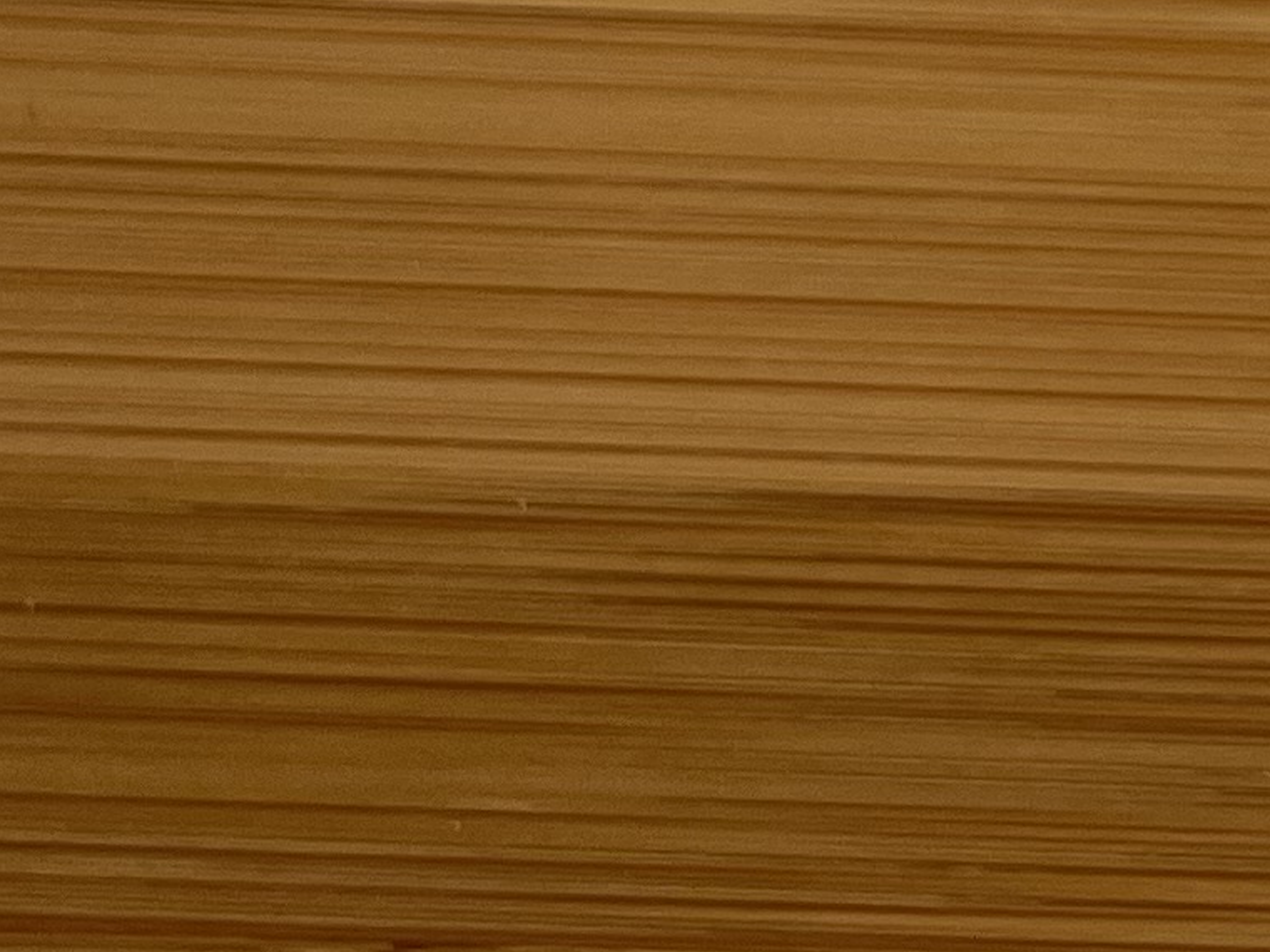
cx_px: 2480
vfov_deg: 10.3
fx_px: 5063
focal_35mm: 138
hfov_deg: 12.7
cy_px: -633
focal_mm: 4.2
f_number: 1.6
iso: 80
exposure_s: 1/50
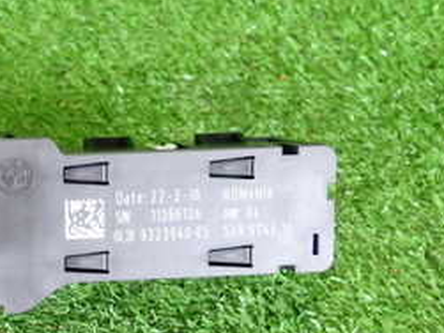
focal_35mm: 86
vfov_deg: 17.0
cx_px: -50
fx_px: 1103
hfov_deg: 21.5
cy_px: 285
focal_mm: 6.37
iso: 500
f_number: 2.5
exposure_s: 1/40
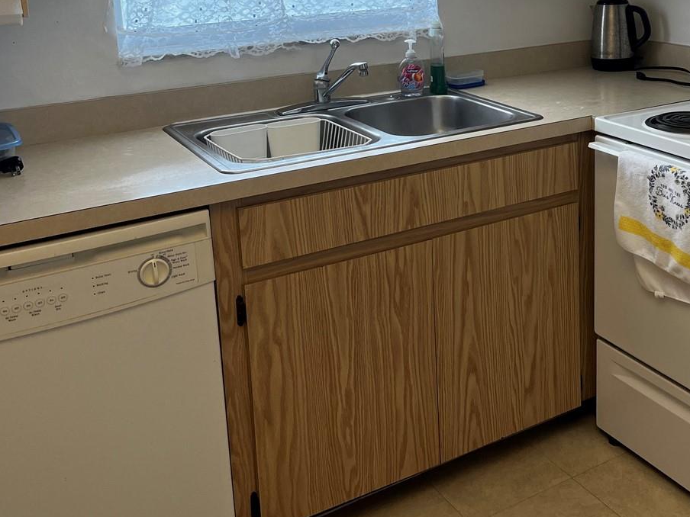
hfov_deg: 39.7
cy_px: 76
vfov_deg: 30.5
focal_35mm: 46
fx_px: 917
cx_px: 549
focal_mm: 5.1
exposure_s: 1/133
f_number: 1.6
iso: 50
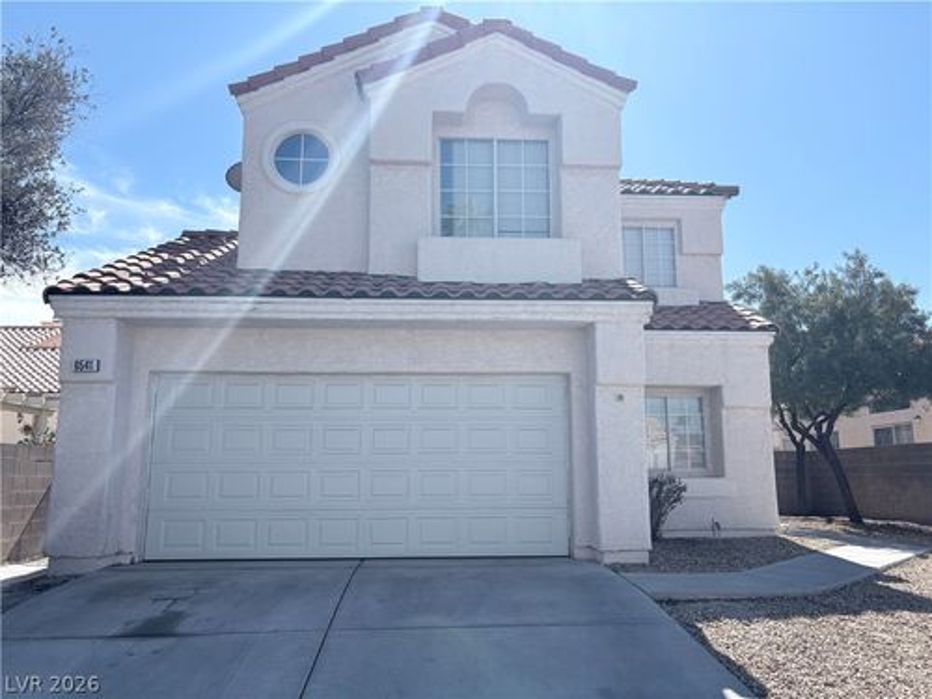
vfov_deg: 53.1
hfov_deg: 67.3
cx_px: 466
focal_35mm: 26
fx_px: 700
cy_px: 350
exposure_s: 1/3623
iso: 50
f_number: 1.6
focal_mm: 5.96
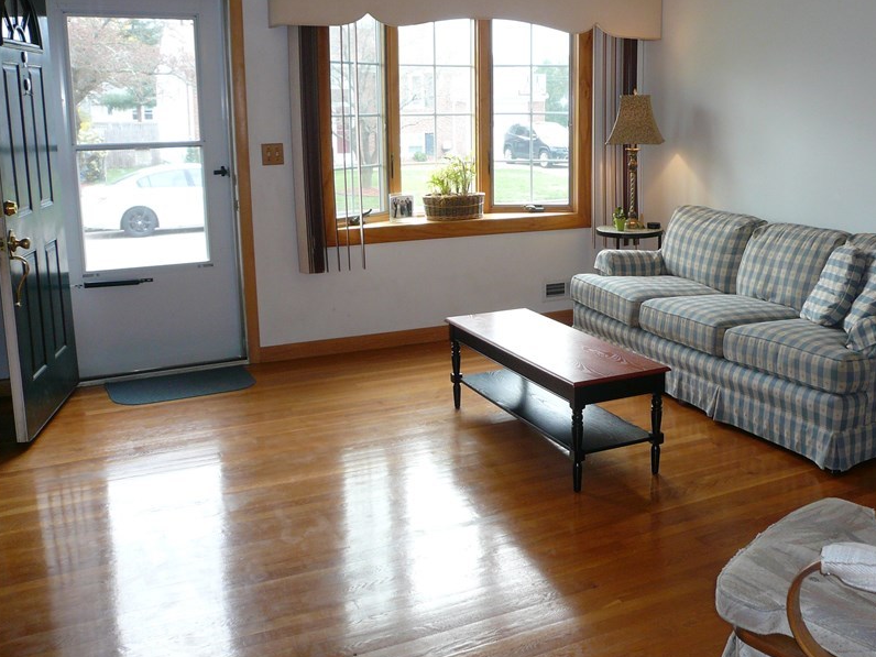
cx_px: 556
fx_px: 911
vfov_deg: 39.5
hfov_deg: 50.8
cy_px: 275
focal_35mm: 36
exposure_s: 1/50
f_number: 2.8
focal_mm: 4.6
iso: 100
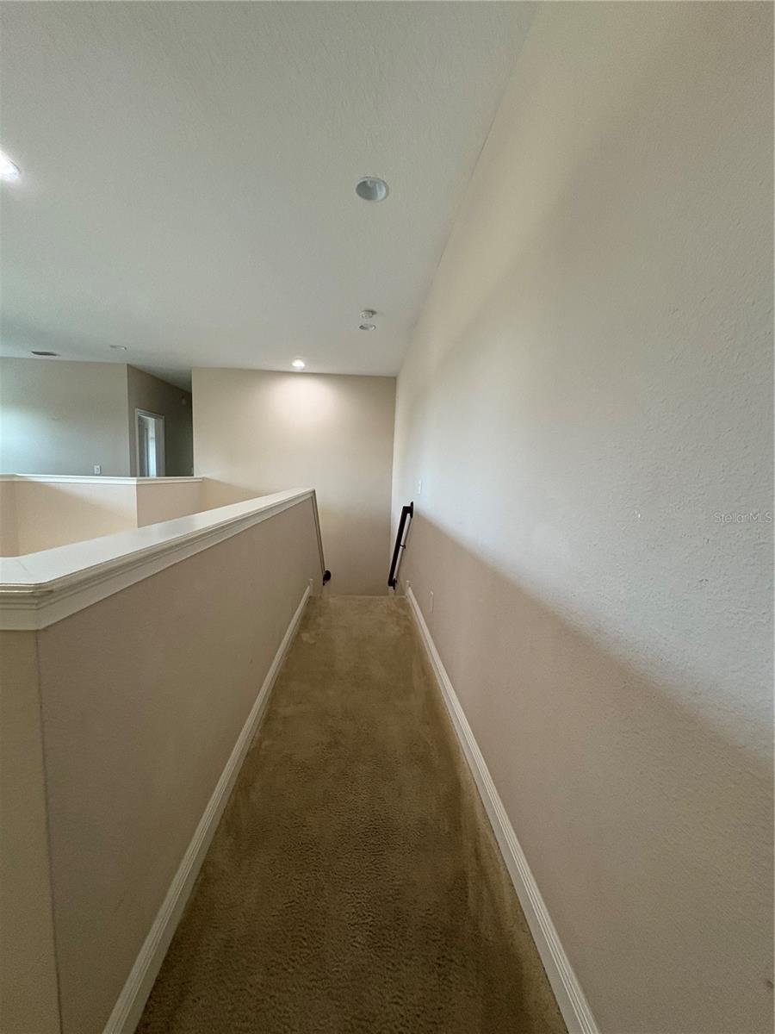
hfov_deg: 85.7
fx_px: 418
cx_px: 388
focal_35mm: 14
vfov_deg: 102.1
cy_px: 517
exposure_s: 1/60
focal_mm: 2.22
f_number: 2.2
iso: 250
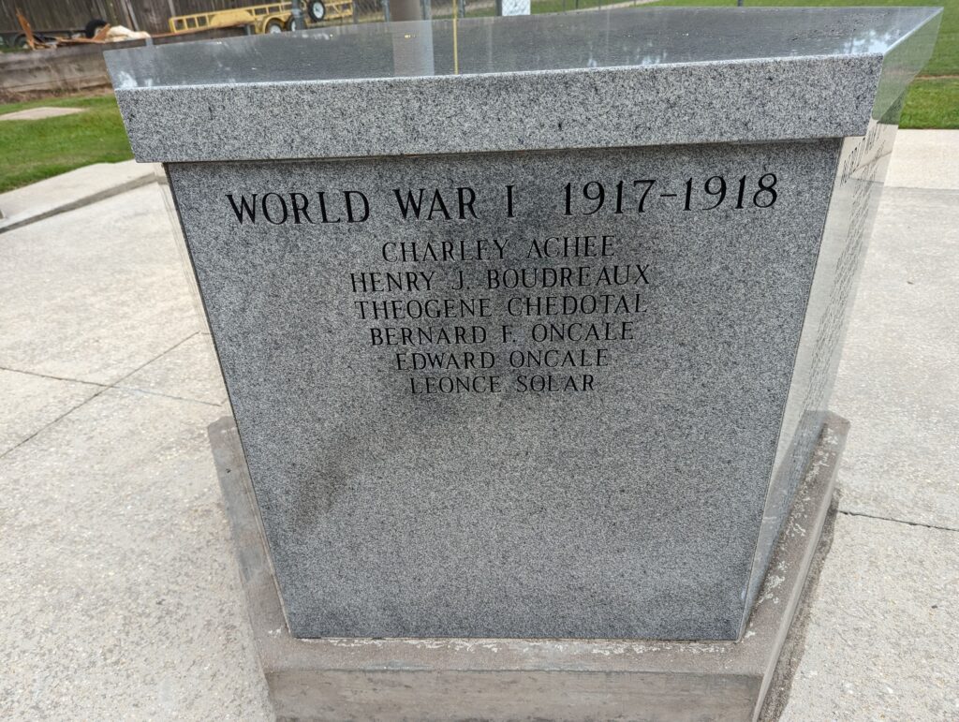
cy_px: 361
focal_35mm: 24
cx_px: 480
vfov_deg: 56.9
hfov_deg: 71.5
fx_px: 666
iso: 52
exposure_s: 1/455
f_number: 1.85
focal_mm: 6.81
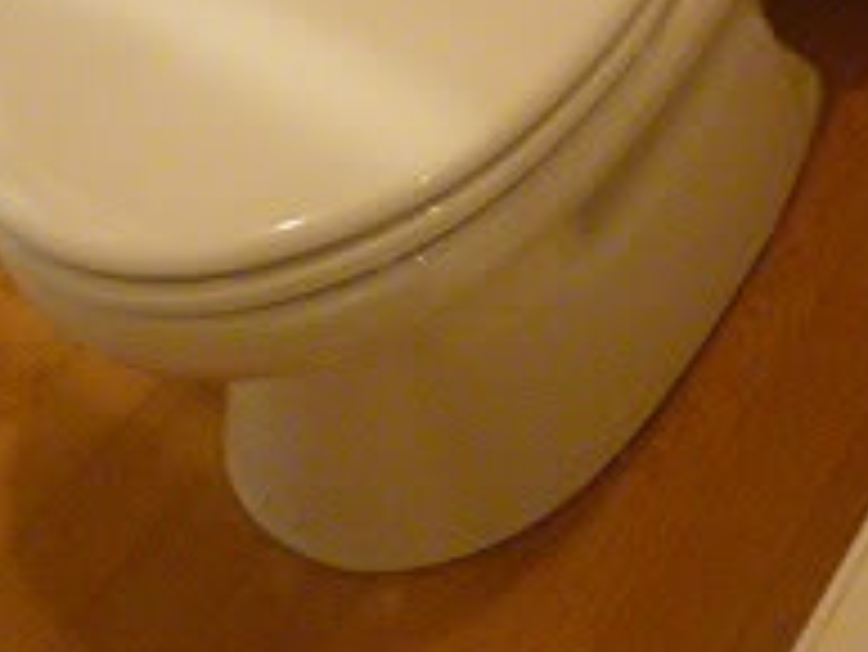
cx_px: 702
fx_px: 2083
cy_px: -234
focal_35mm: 83
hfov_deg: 23.2
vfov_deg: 16.6
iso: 400
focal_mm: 4.4
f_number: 2.8
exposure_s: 1/20
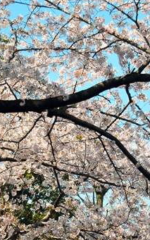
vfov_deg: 15.9
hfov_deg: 10.2
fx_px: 844
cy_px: 231
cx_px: 67
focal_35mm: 129
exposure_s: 1/6400
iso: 1600
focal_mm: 36
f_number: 5
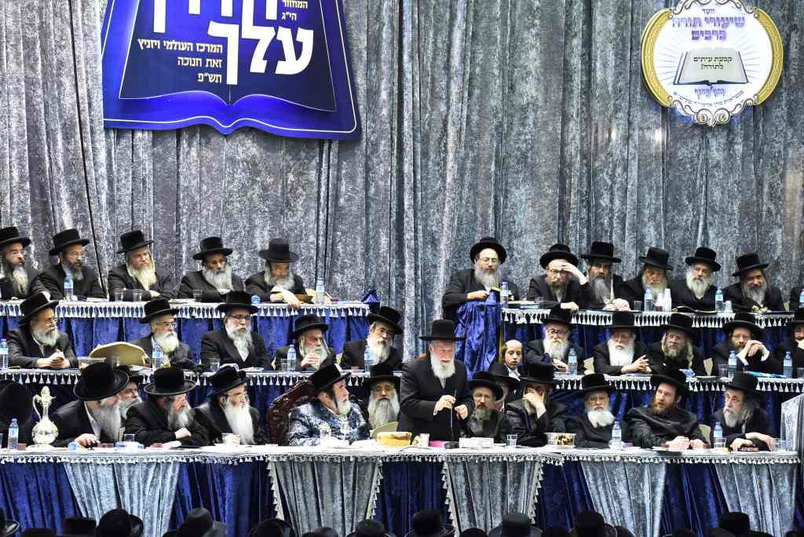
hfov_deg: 13.7
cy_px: 268
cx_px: 402
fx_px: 3352
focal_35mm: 150
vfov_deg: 9.2
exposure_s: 1/200
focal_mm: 150
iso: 4000
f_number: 5.6
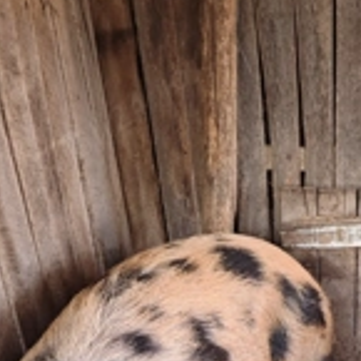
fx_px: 661
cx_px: 197
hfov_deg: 30.5
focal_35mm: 56
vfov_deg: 28.7
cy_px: 359
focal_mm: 6.55
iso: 320
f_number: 1.6
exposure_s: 1/100
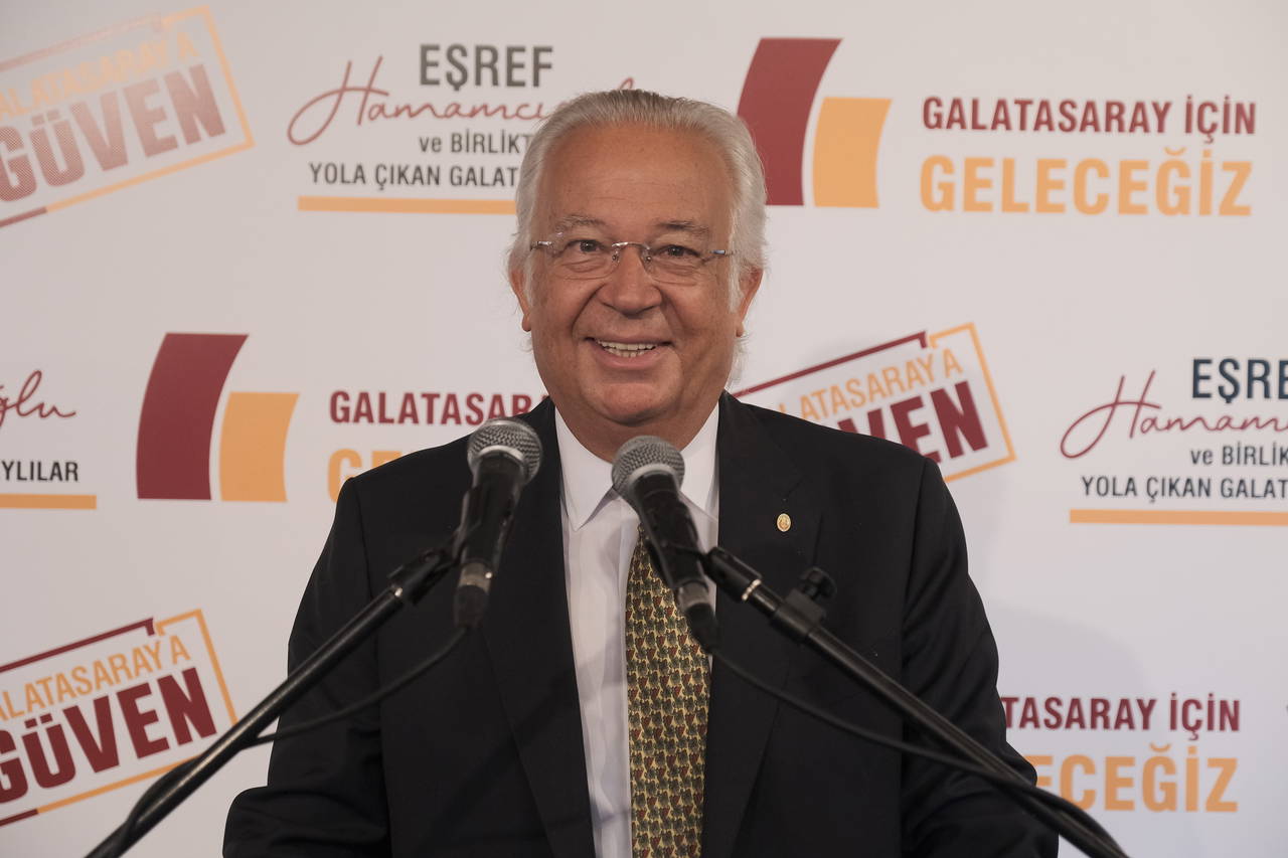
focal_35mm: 71
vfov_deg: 19.2
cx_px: 644
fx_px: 2540
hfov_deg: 28.5
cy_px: 429
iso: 2500
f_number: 3.2
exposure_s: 1/125
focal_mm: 47
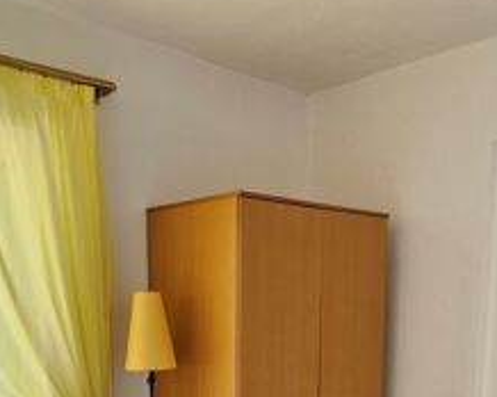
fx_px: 603
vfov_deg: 32.6
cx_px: 252
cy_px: 422
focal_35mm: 41
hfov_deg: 44.8
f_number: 2.2
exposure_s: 1/71
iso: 100
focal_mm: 2.2
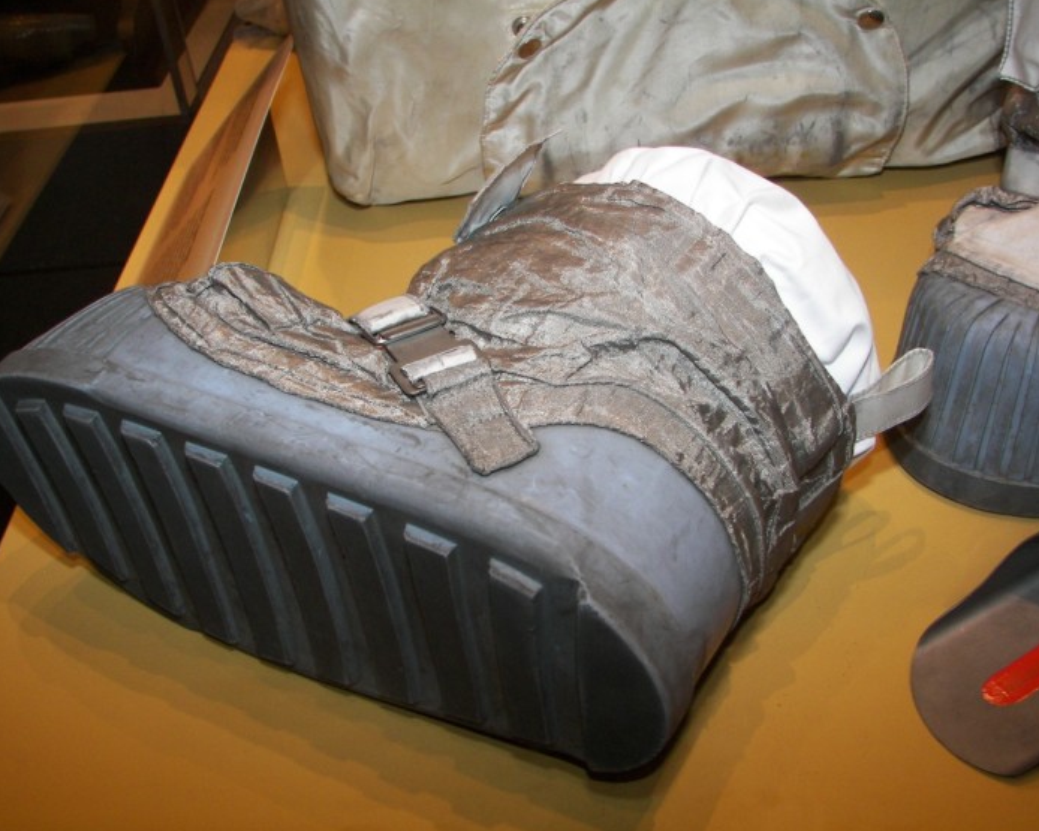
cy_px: 417
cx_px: 508
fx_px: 1168
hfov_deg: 47.9
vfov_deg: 39.1
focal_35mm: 38
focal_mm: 6
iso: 100
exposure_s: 1/30
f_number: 2.8
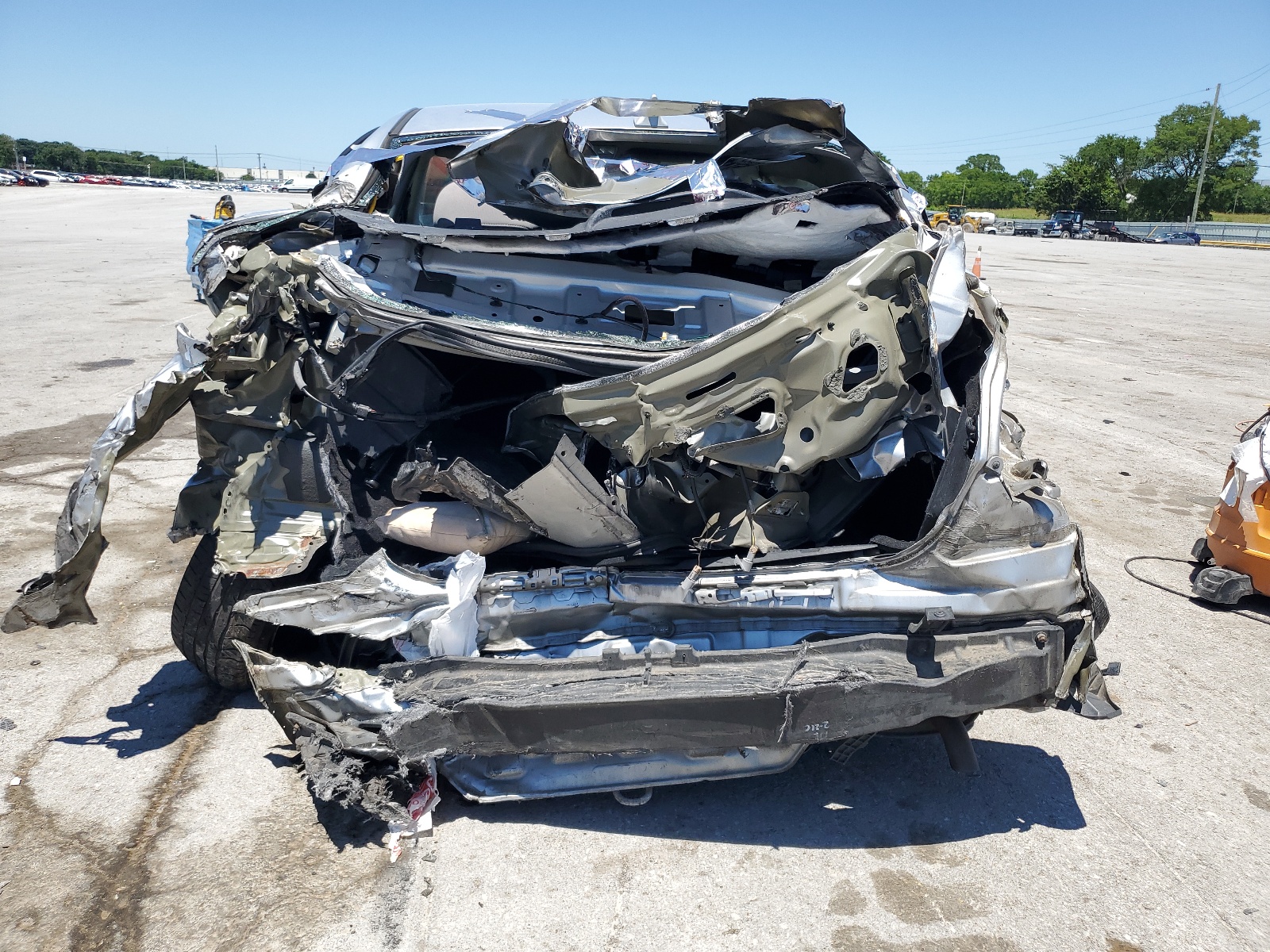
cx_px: 635
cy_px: 476
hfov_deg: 67.3
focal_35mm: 26
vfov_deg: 53.1
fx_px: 954
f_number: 1.5
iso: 50
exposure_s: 1/2500
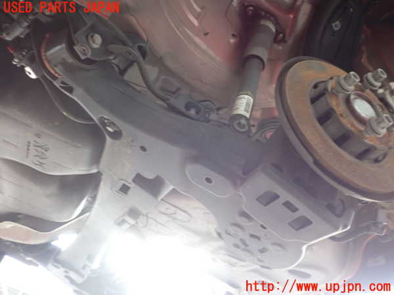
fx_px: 341
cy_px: 148
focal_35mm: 30
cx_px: 197
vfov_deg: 46.8
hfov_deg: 60.0
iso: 250
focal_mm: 5.4
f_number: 2.3
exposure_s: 1/30
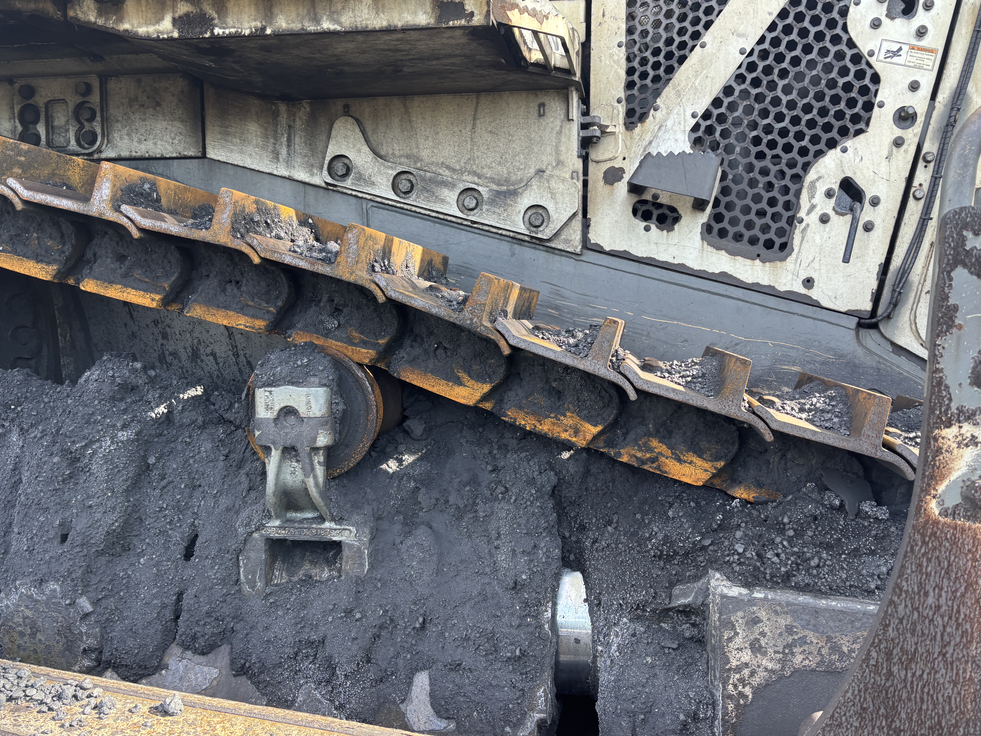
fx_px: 794
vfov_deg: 49.7
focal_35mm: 28
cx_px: 523
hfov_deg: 63.4
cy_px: 387
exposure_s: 1/131
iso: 32
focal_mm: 5.96
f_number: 1.6
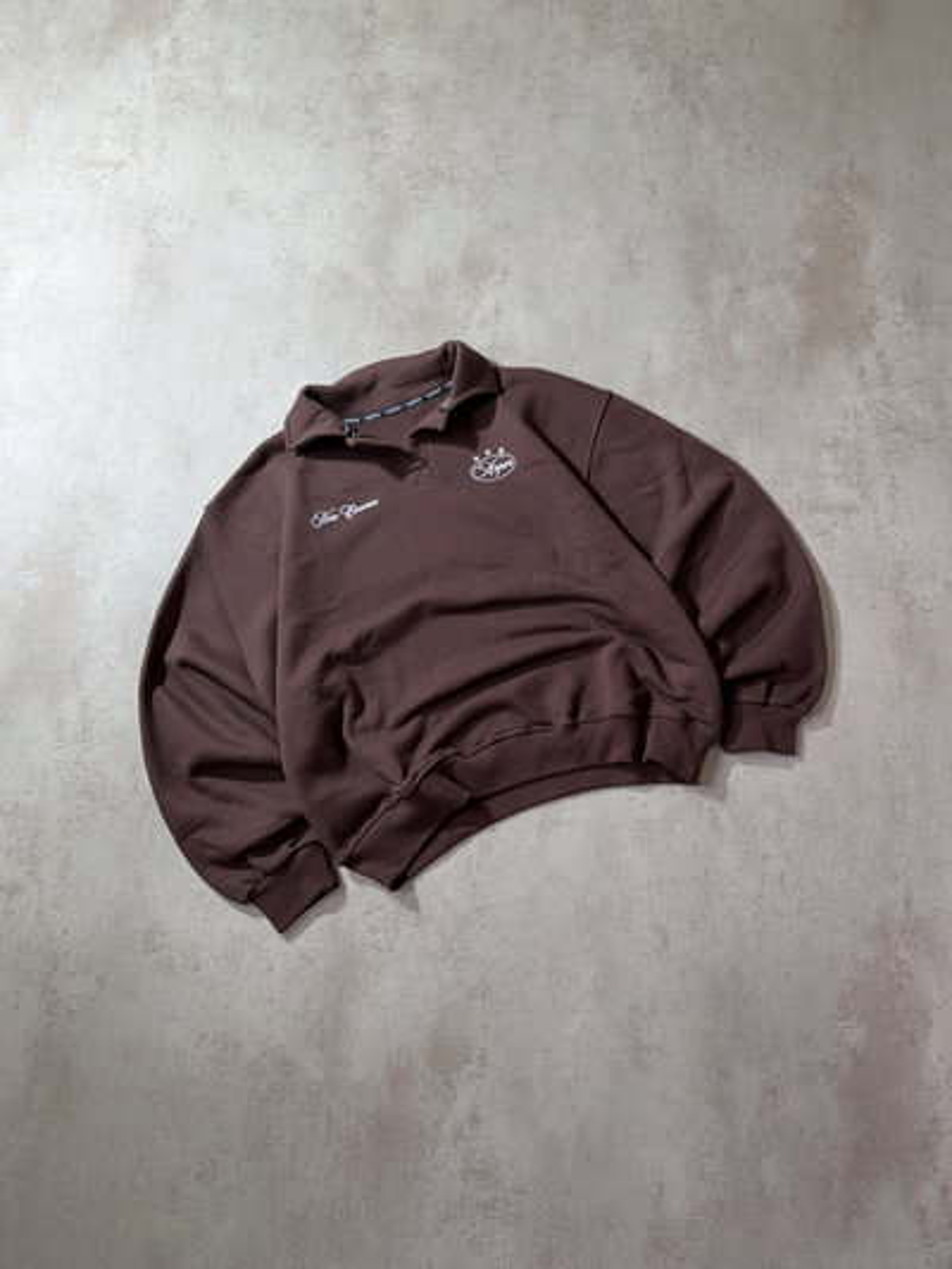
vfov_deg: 71.6
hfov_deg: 56.8
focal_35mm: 24
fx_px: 880
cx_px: 476
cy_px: 634
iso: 50
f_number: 1.78
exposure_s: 1/100
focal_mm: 6.76
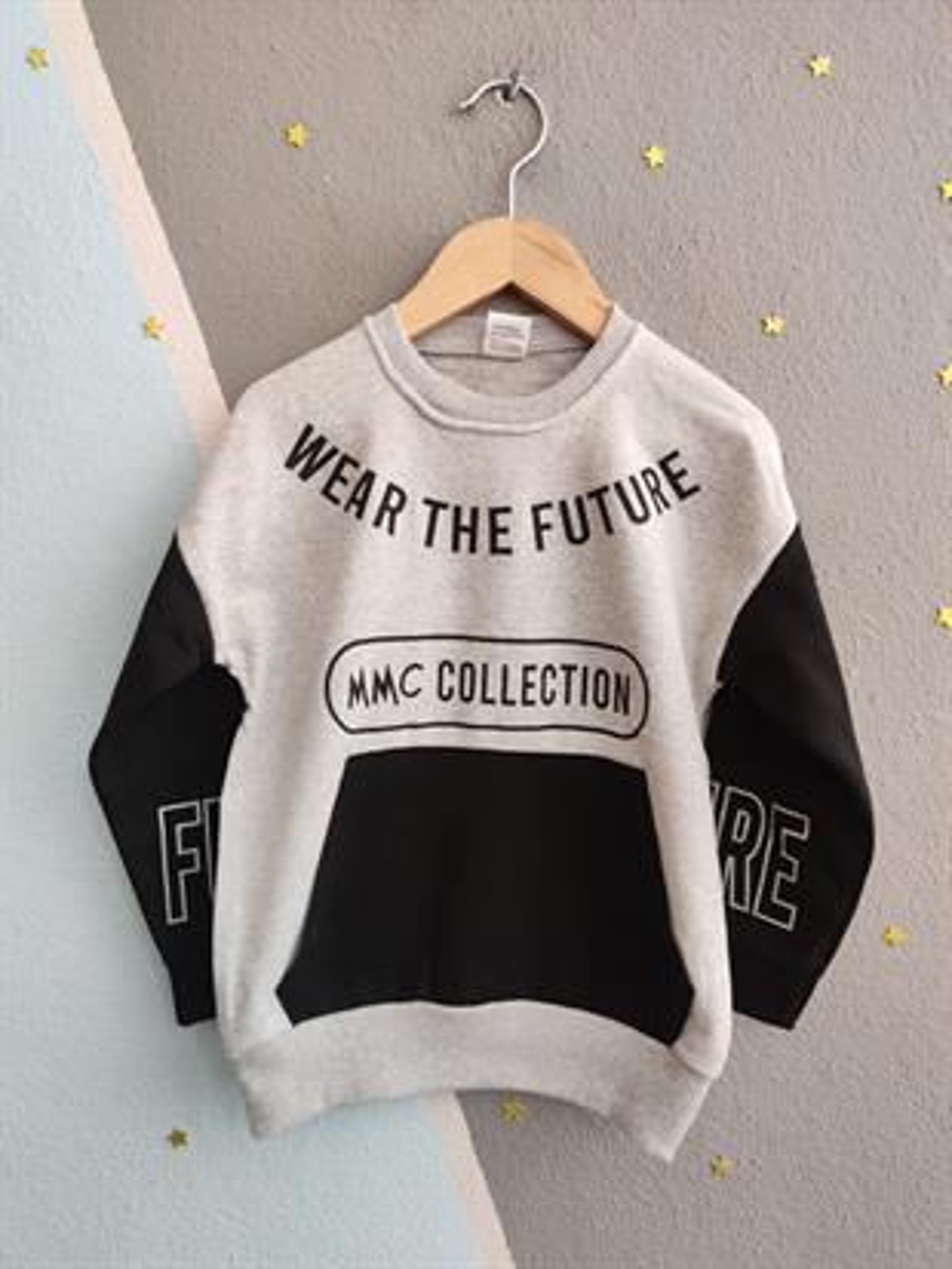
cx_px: 476
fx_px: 880
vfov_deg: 71.6
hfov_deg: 56.8
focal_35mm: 24
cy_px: 634
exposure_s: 1/94.6
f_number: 1.88
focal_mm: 5.59
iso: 350
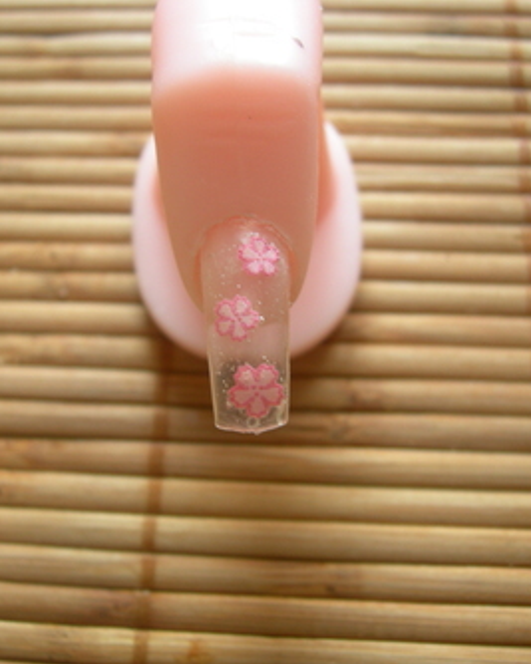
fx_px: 983
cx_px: 249
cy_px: 332
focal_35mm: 50
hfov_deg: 30.2
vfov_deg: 37.3
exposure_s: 1/8.1
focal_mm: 8
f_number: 2.8
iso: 64
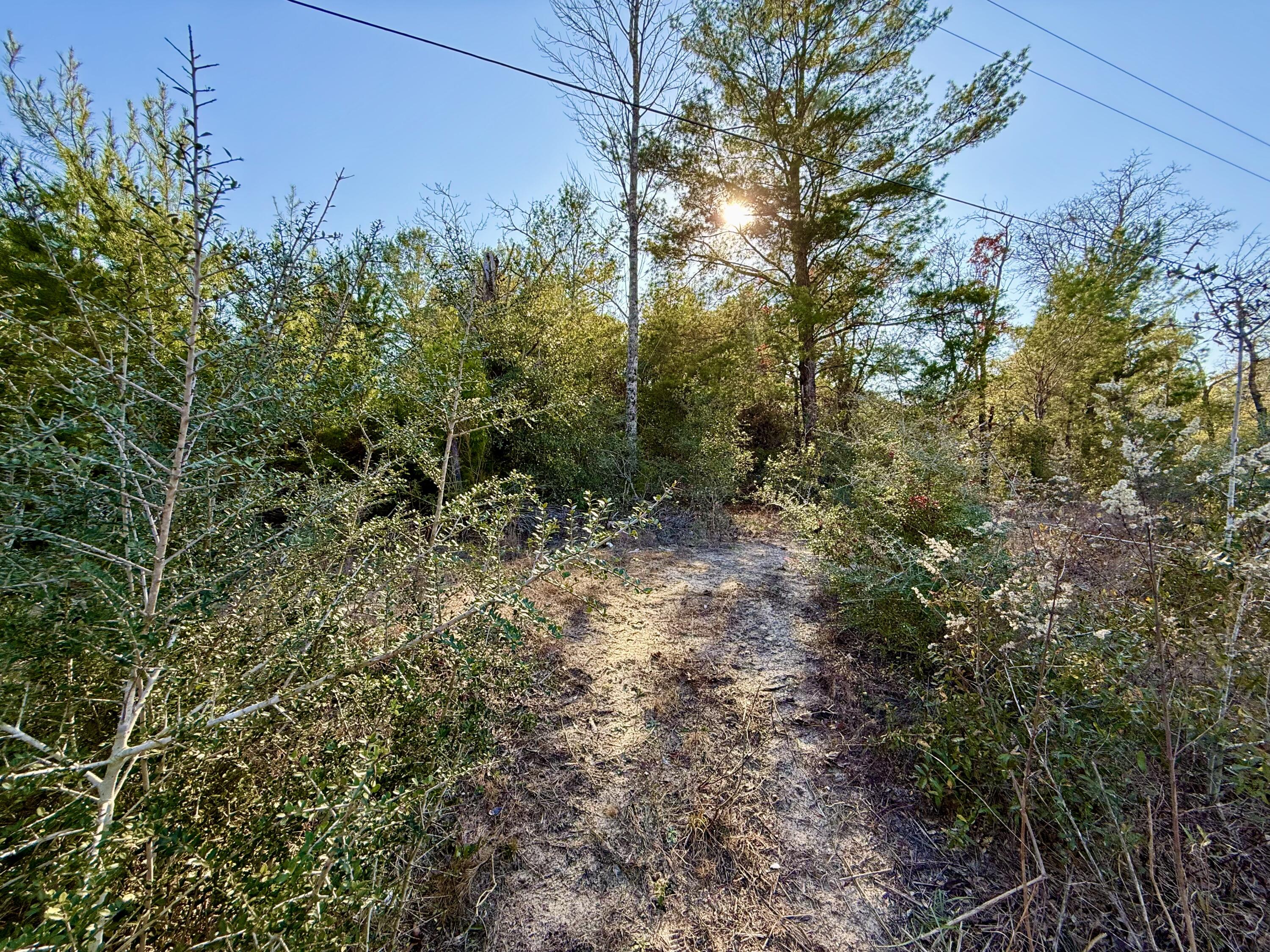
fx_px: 514
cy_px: 476
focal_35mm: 14
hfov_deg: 102.1
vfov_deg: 85.7
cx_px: 635
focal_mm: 2.22
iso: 64
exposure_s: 1/436
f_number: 2.2
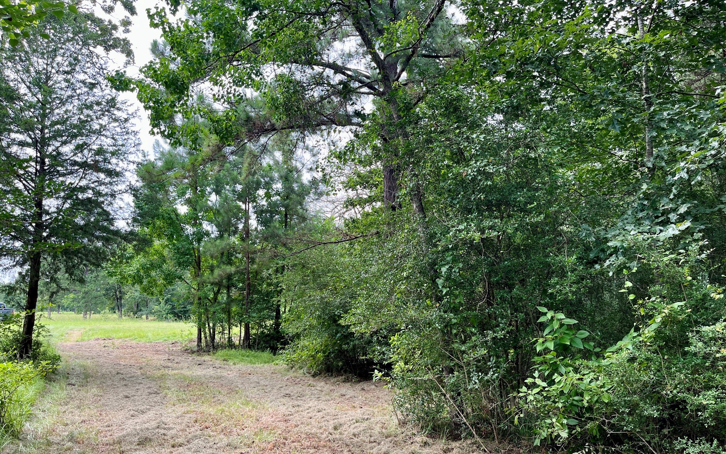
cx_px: 367
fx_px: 554
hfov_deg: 66.5
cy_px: 237
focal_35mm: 28
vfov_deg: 44.5
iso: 50
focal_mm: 5.1
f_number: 1.6
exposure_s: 1/351
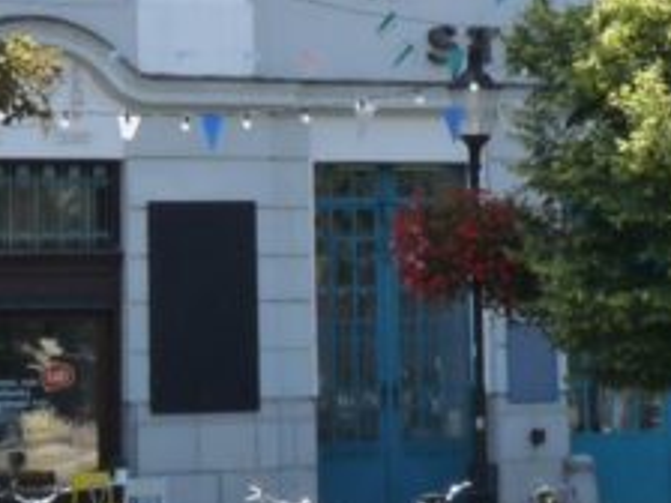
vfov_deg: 8.1
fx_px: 3450
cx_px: 380
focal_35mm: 178
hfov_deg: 11.1
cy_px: -386
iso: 160
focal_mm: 6.9
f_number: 5
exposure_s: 1/250
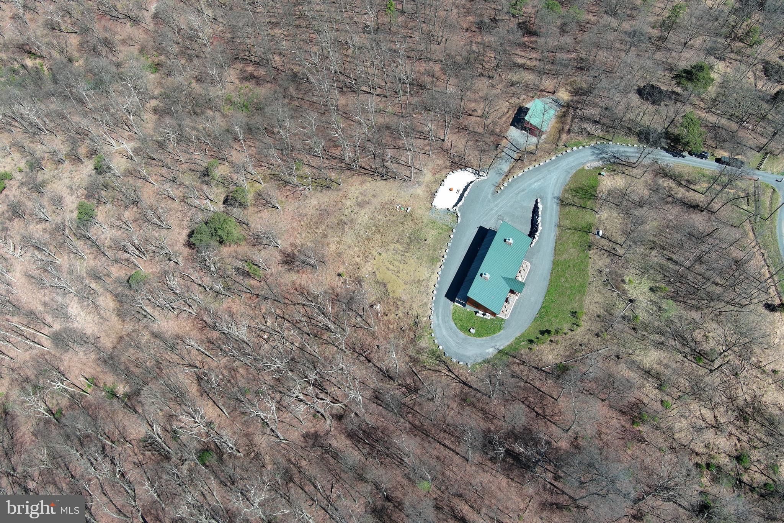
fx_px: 631
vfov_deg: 45.0
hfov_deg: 63.7
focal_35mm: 29
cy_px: 262
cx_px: 392
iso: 100
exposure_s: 1/650
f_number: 2.8
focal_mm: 10.57
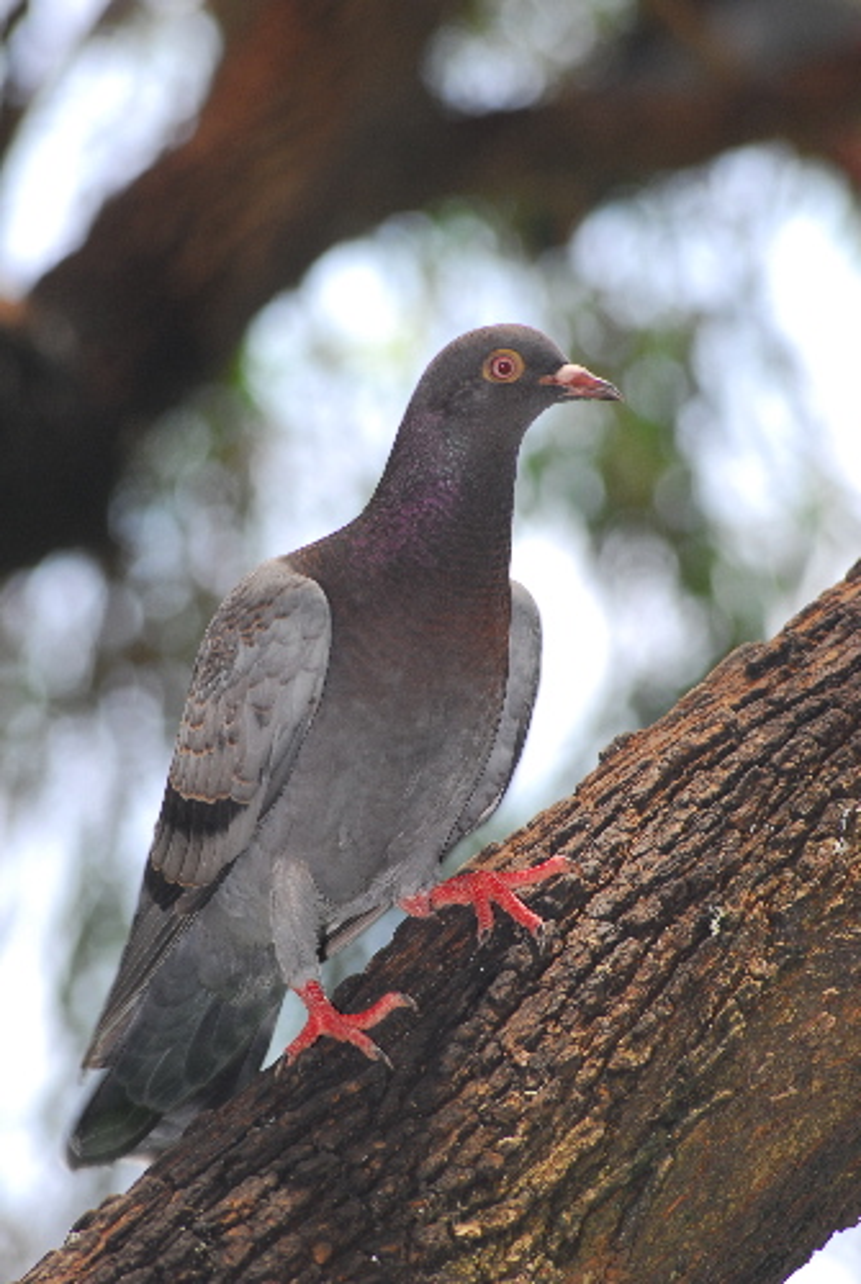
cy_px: 642
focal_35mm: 450
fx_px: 16087
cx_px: 430
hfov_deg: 3.1
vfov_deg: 4.6
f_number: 6.3
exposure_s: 1/60
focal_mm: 300
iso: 200
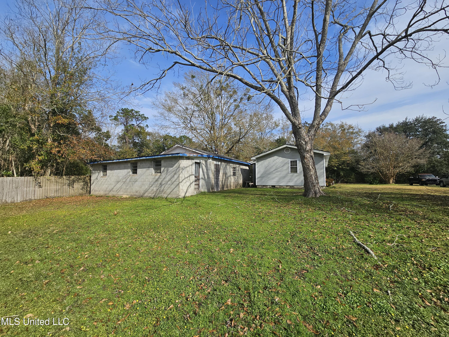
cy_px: 168
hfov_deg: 106.2
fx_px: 169
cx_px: 224
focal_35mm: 13
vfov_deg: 89.9
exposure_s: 1/3143
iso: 50
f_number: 2.2
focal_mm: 2.2
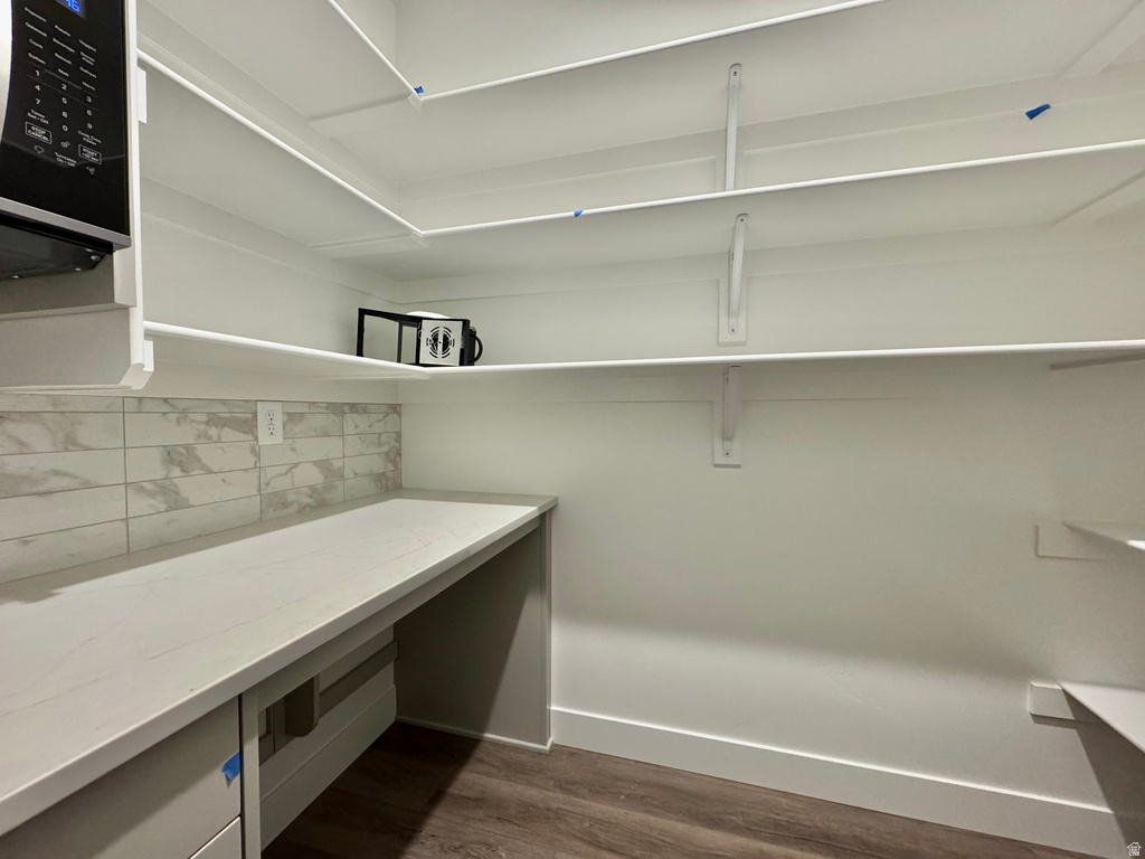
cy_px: 430
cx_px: 572
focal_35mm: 14
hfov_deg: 102.1
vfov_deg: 85.7
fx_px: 463
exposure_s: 1/60
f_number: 2.2
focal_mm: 2.22
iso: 400
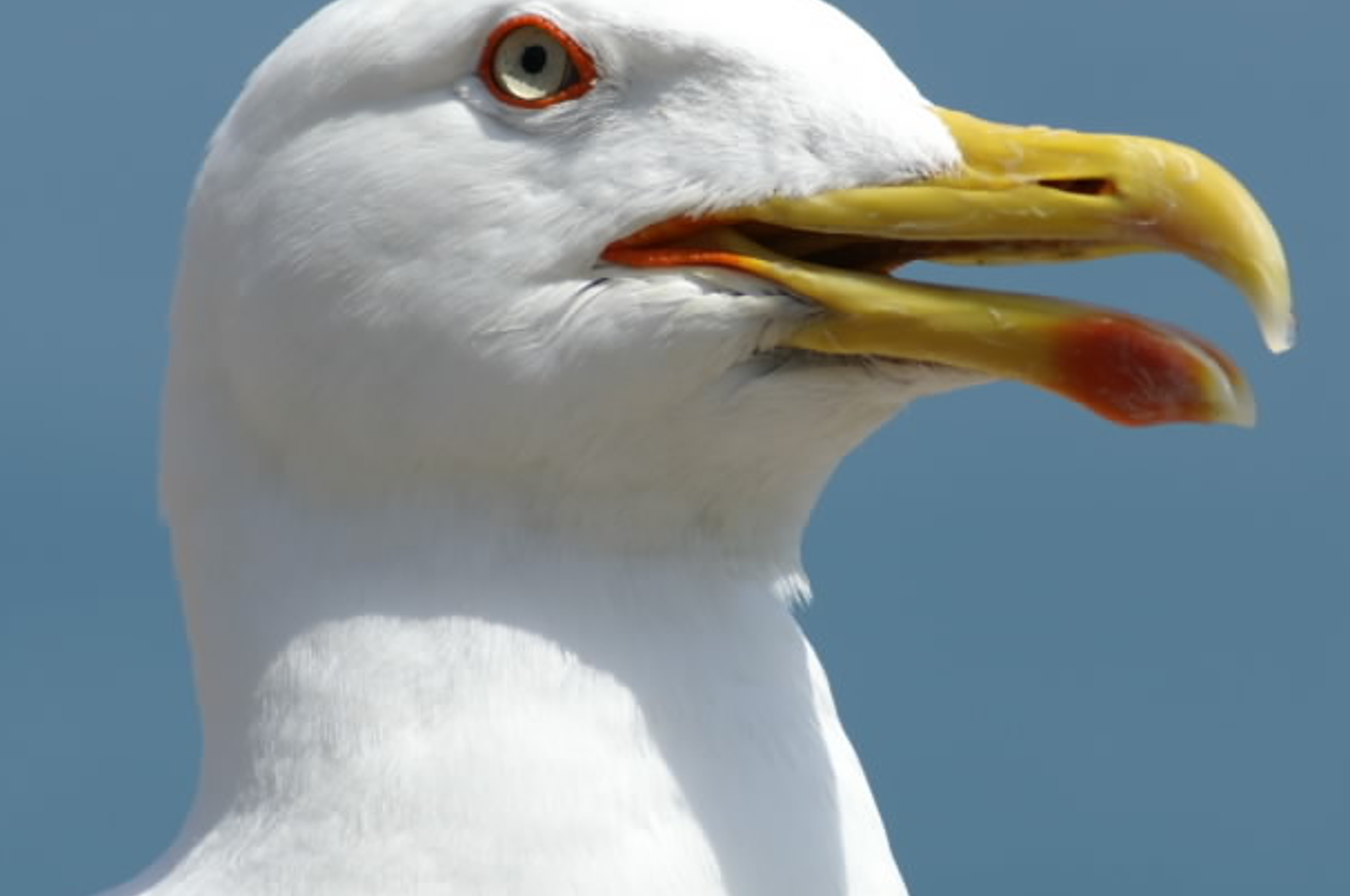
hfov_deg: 3.9
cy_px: 376
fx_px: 19886
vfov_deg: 2.6
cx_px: 703
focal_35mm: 531
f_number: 8
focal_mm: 210
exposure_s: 1/1000
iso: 200
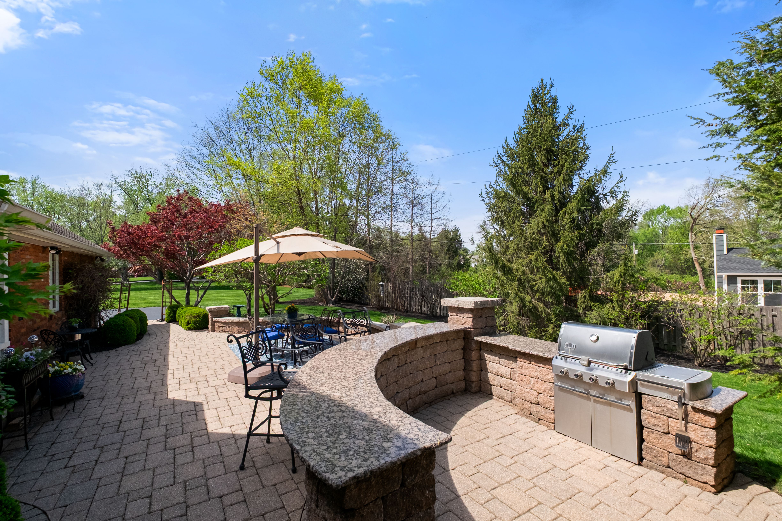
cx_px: 391
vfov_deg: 77.3
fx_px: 326
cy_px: 260
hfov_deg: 100.4
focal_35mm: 15
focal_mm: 10
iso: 800
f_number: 5.6
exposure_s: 1/1600
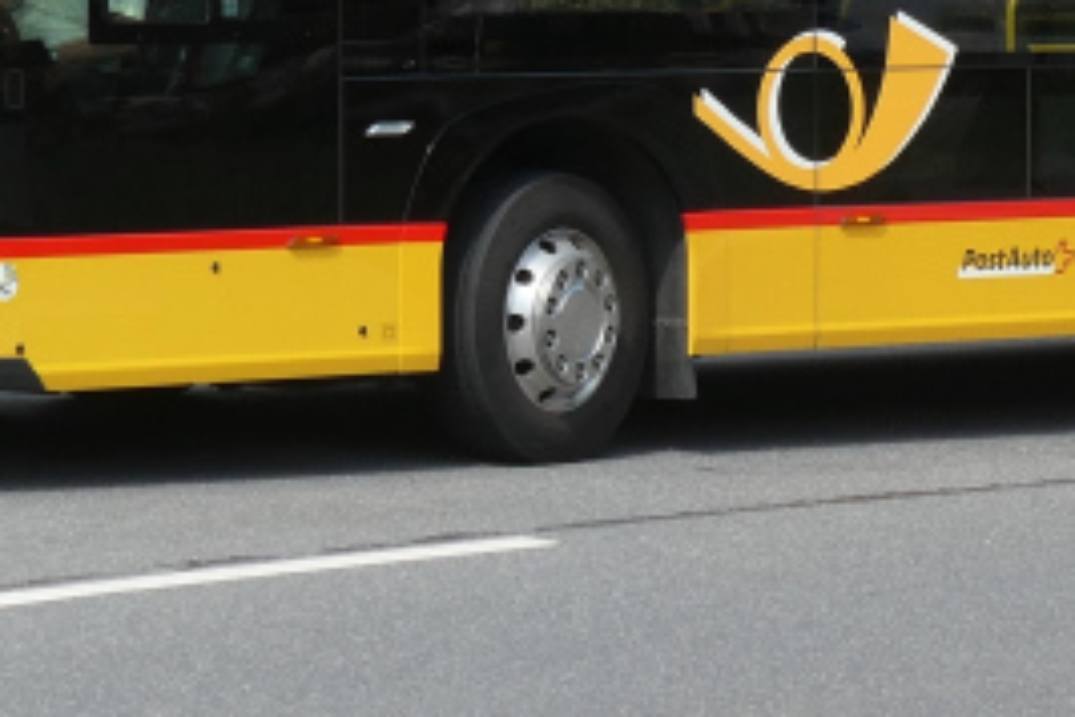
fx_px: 6390
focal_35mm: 214
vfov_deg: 6.3
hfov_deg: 9.6
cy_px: -518
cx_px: 584
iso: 200
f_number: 4
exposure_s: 1/1000
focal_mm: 16.2
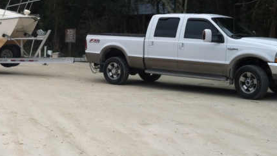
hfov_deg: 29.2
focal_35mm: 71
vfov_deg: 16.8
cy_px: 32
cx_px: 59
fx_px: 521
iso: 80
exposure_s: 1/714
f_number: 2.8
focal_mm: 3.85
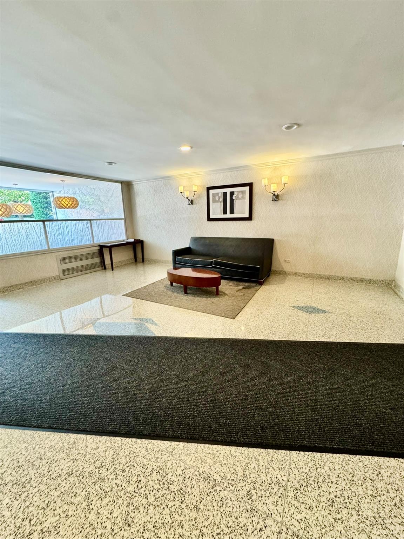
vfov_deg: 102.1
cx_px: 202
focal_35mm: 14
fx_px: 218
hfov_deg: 85.7
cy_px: 270
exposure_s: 1/60
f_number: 2.2
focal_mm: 2.22
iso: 400
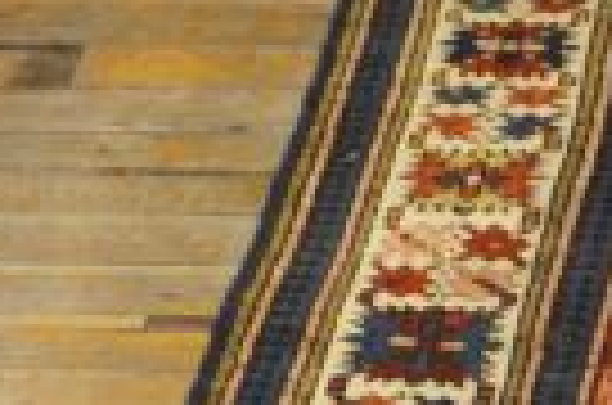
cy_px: 664
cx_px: 886
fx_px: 2361
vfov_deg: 9.4
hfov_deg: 13.9
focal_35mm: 139
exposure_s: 1/60
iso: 1250
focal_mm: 21
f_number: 4
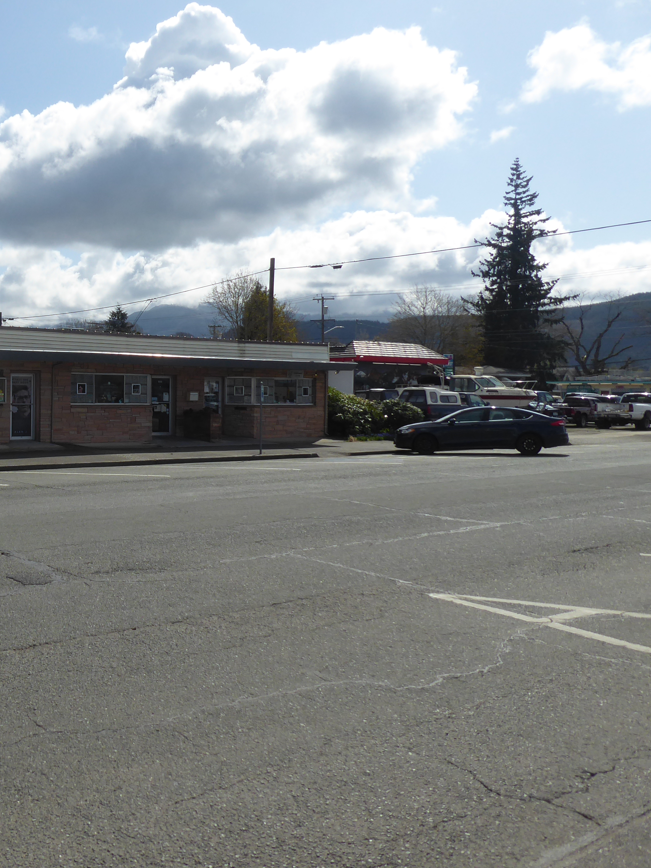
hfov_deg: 37.8
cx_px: 58
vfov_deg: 52.6
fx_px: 878
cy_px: 428
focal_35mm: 35
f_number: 3.3
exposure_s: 1/1600
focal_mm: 4.3
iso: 80
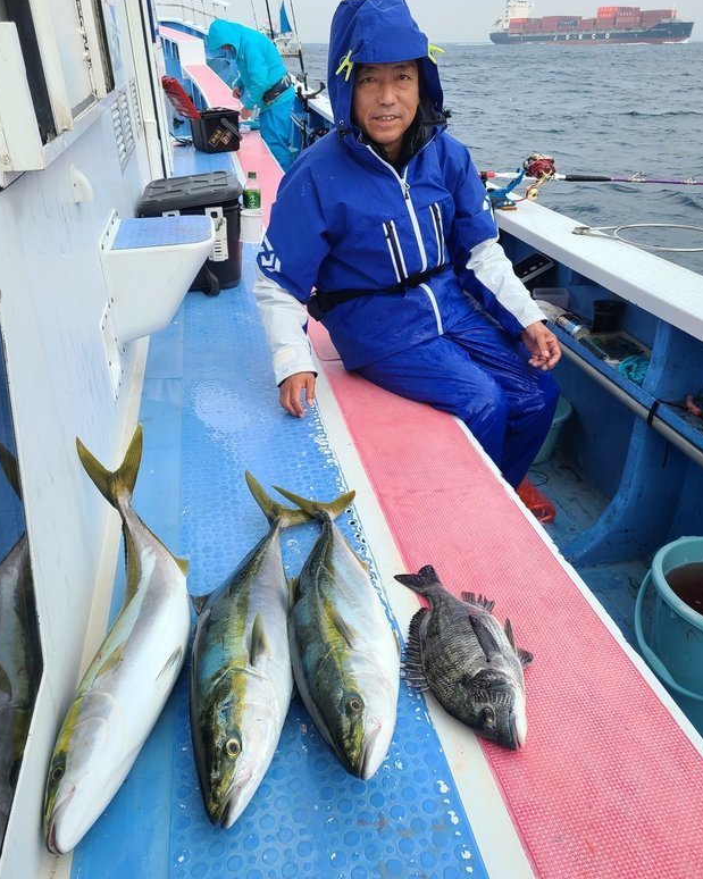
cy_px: 428
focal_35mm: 28
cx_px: 346
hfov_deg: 51.5
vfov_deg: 62.2
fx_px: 728
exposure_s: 1/531
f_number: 1.8
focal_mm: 5.4
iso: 40
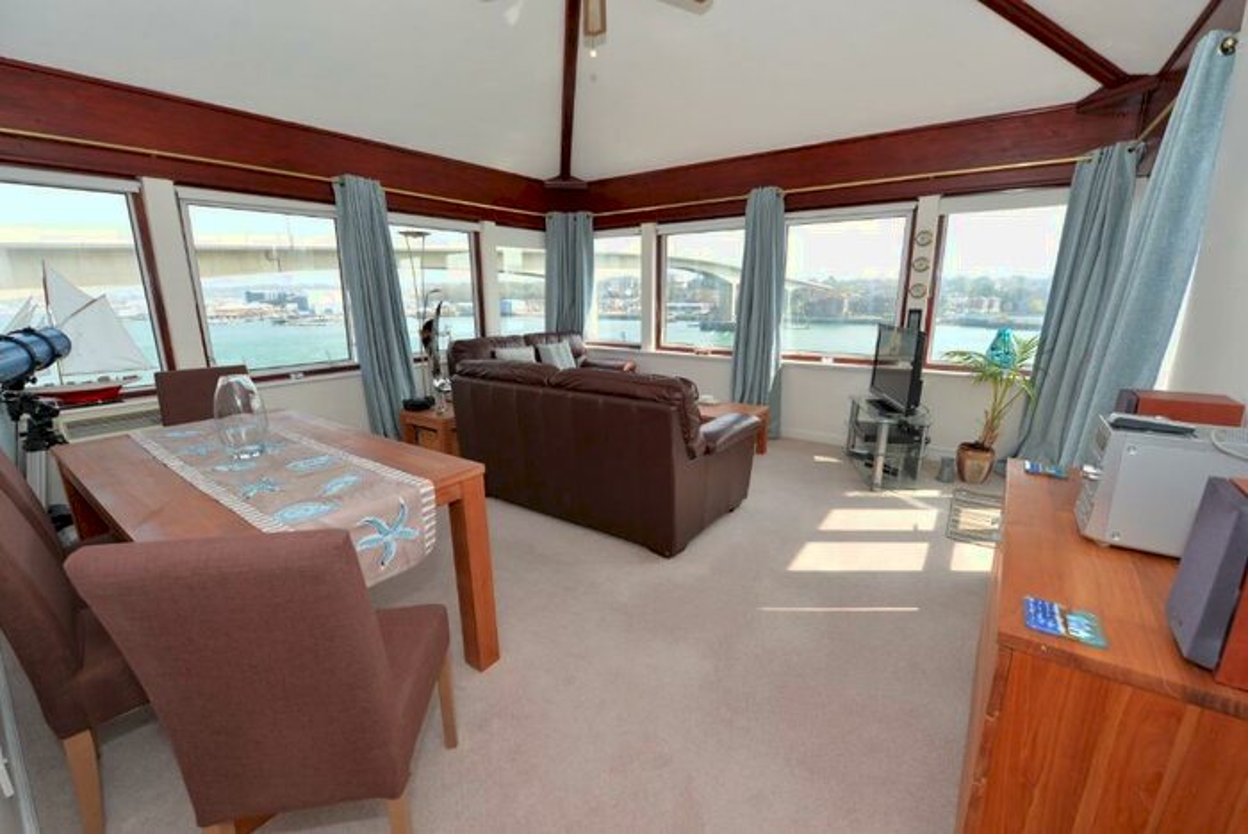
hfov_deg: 100.3
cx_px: 624
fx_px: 520
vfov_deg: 77.4
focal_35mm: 15
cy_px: 417
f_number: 5.6
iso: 140
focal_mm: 15
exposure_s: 1/125
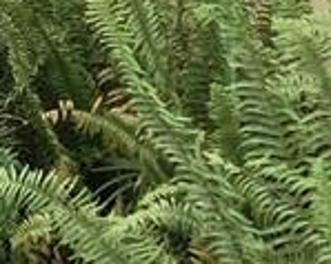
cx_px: -218
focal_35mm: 156
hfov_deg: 11.6
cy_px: -191
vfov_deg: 9.5
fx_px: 1527
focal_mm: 3.3
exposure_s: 1/479
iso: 25
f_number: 2.4
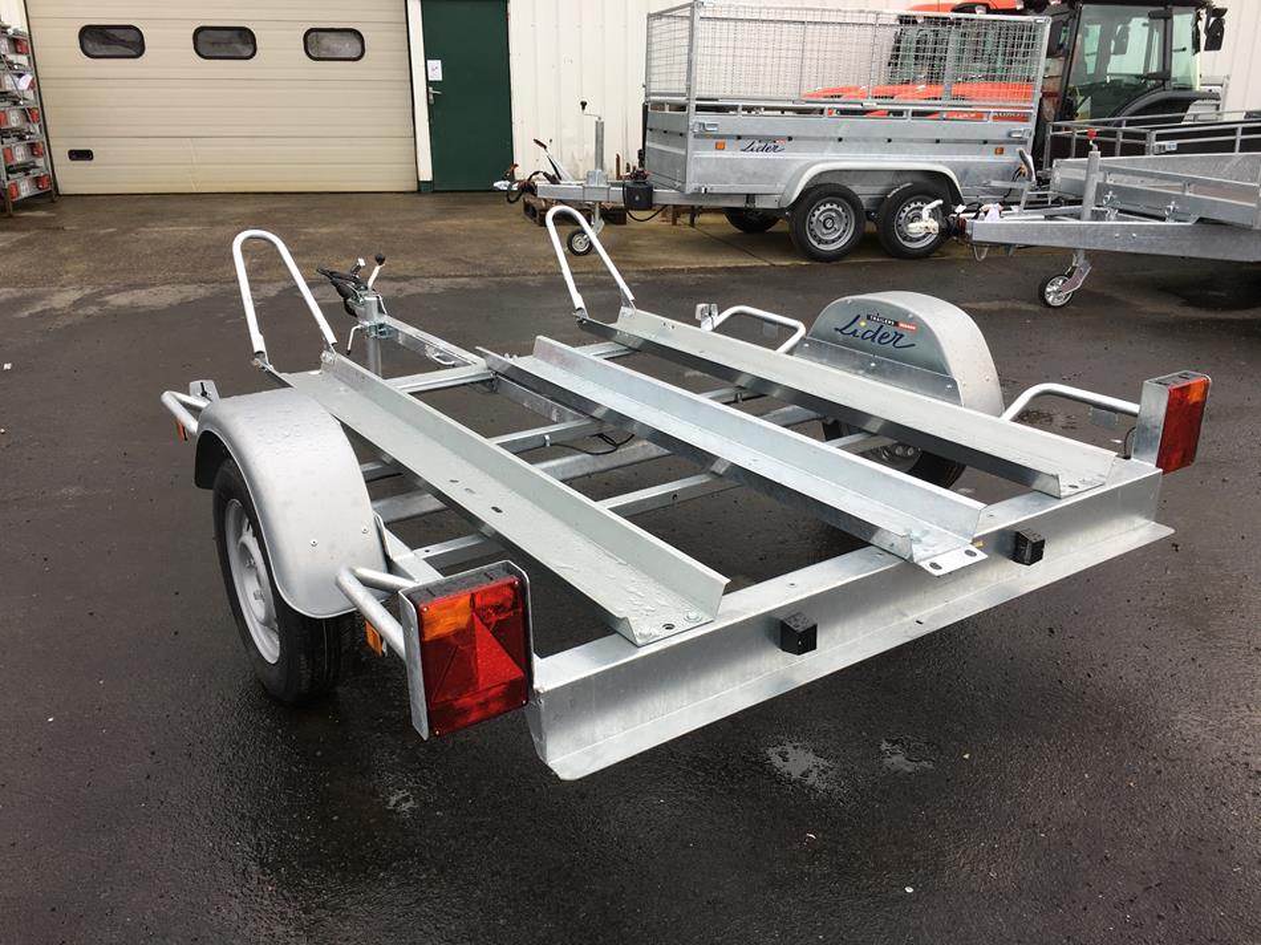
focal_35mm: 29
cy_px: 472
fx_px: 1056
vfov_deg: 48.2
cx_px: 630
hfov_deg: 61.7
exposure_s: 1/135
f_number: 2.2
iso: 25
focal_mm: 4.15
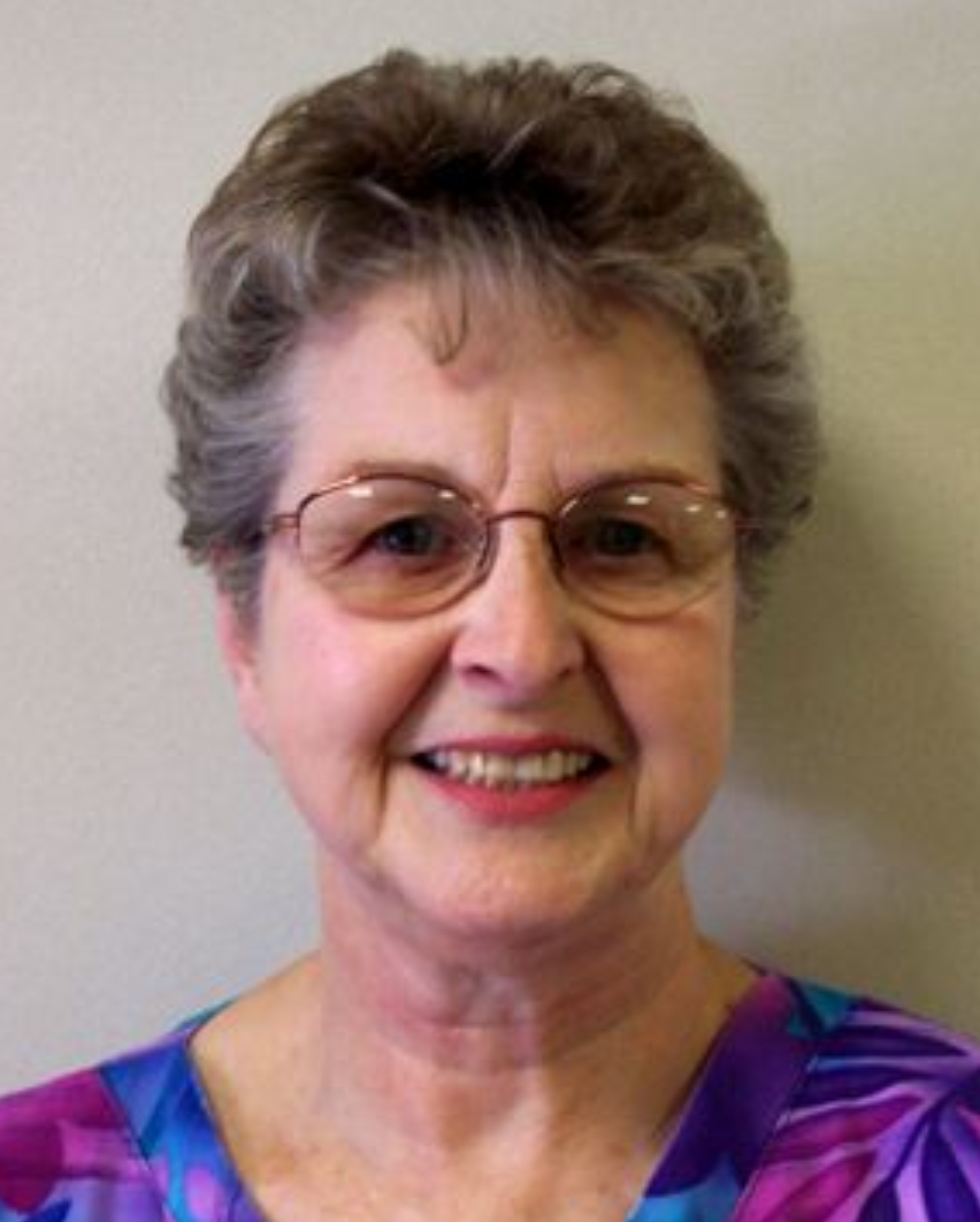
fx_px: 2425
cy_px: 665
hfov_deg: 22.8
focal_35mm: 67
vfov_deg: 28.3
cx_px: 514
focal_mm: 8.6
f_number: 3.4
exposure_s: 1/20
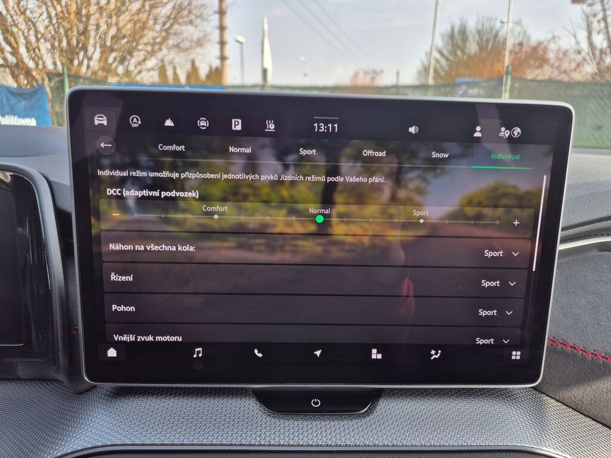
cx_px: 306
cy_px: 229
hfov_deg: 73.9
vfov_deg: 58.9
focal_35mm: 23
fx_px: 406
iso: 25
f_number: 1.8
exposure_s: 1/373
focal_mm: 5.4
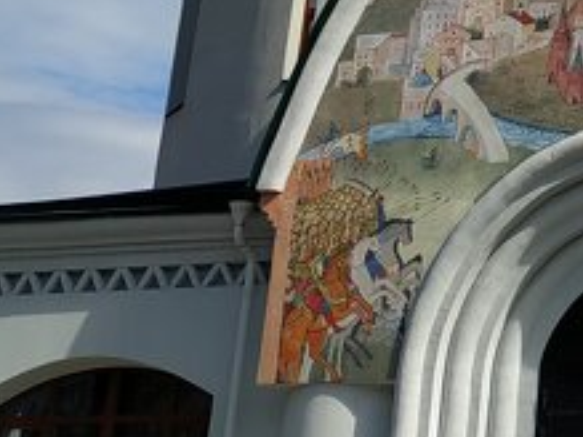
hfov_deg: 15.9
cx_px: 772
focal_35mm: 117
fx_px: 1969
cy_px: -350
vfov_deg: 11.7
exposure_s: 1/3048
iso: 100
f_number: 1.9
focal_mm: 3.94
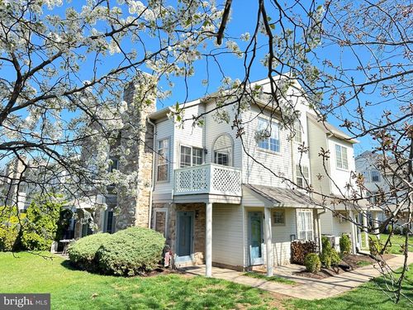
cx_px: 206
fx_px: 286
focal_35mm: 24
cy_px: 155
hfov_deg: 71.6
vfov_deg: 56.8
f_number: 1.78
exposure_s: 1/630
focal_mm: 6.86
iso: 80
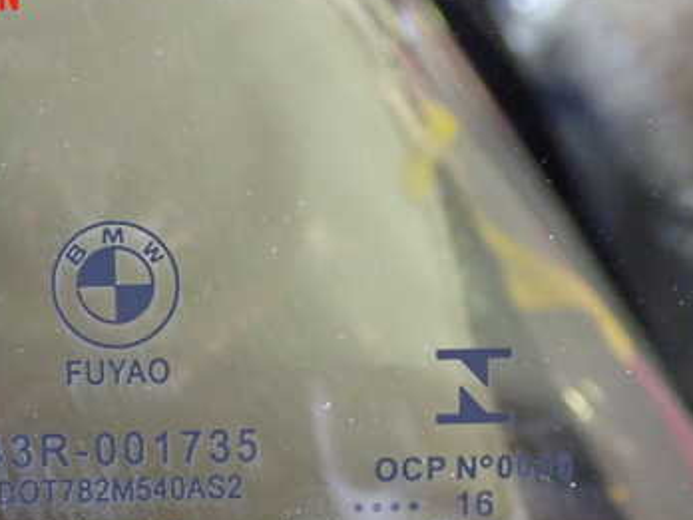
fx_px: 1622
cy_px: 420
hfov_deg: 24.1
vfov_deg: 18.0
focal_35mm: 81
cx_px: 255
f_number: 3.1
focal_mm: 8.4
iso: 800
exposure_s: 1/13
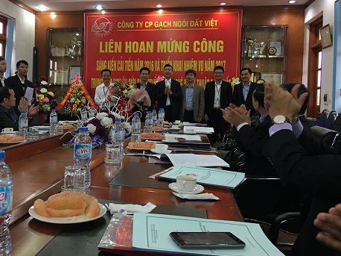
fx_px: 374
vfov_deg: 37.6
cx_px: 129
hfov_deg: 48.6
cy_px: 111
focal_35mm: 38
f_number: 2.2
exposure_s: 1/17
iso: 80
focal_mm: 4.15
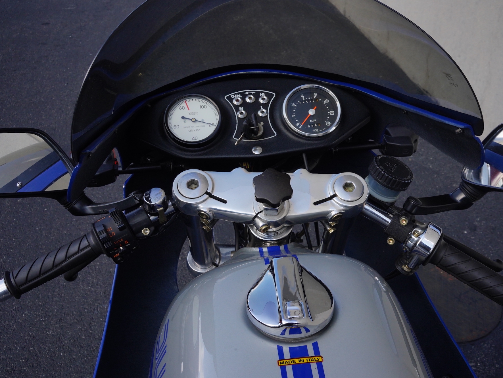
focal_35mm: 38
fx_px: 552
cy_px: 189
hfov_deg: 48.9
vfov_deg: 37.7
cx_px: 277
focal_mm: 35
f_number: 16
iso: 1000
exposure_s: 1/80
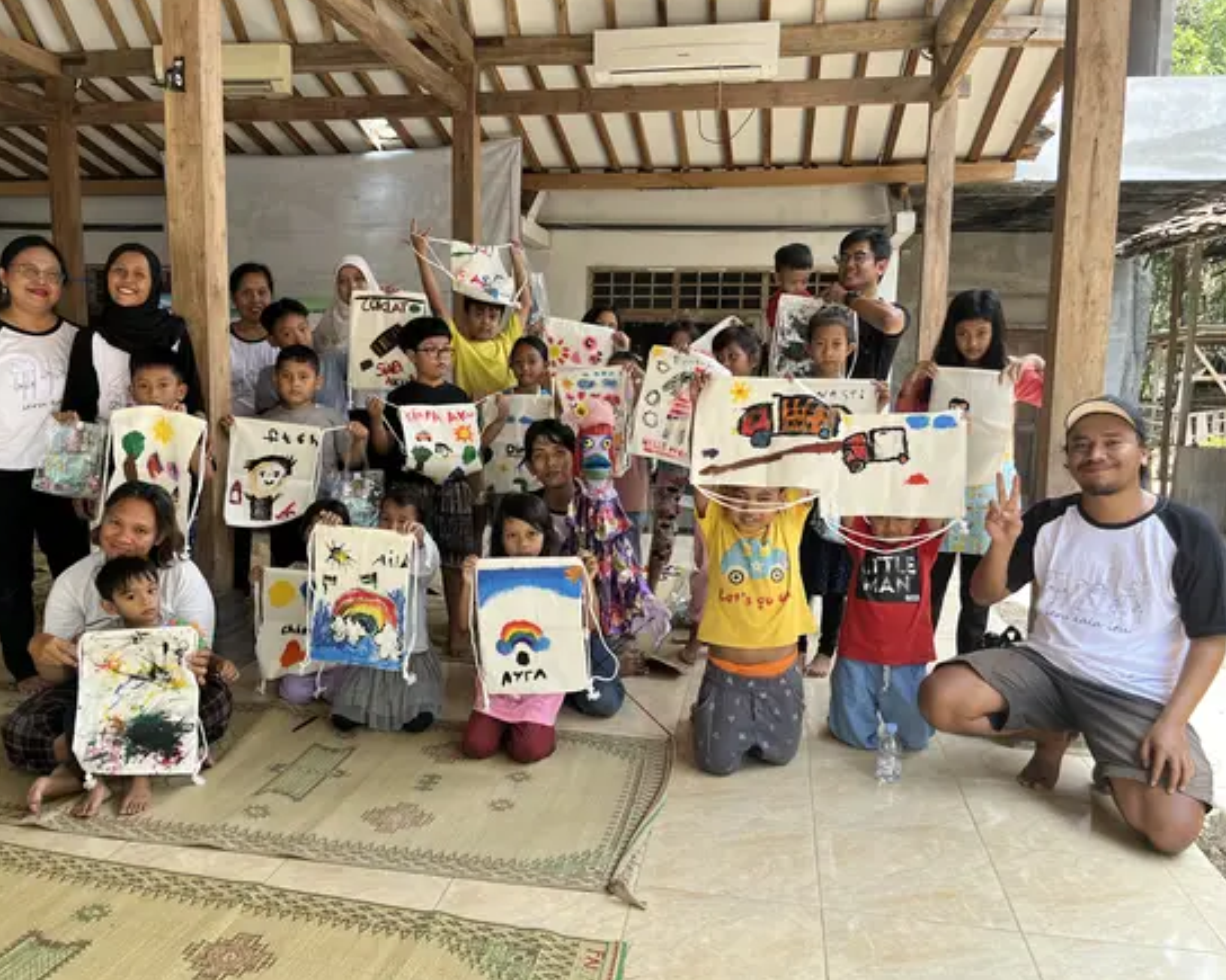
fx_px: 1016
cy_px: 491
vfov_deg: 51.5
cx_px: 568
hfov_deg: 62.1
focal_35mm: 28
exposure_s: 1/150
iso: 32
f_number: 1.6
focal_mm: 5.1
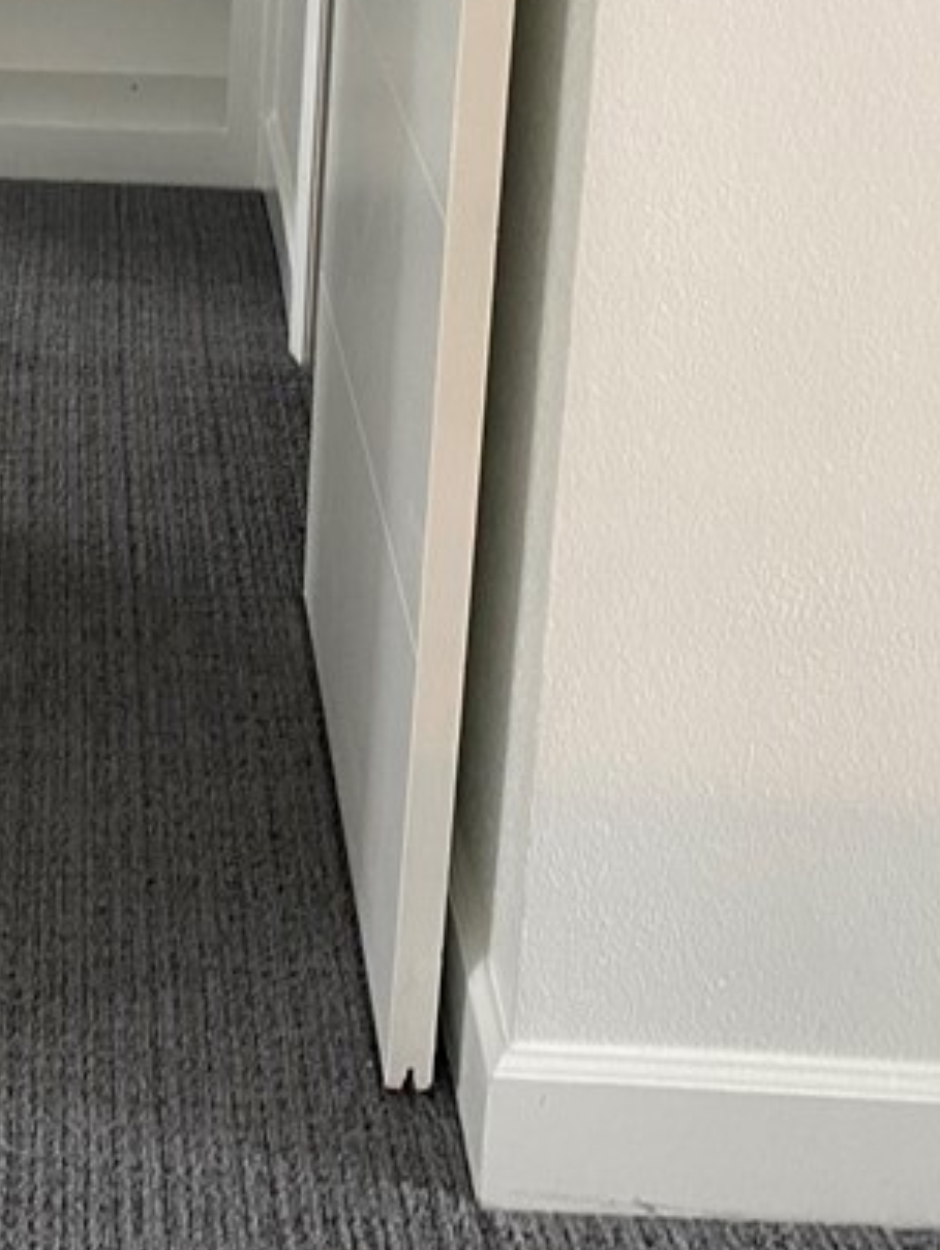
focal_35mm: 66
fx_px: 2386
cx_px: -127
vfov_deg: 27.4
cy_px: -47
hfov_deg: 21.0
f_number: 1.8
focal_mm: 4.25
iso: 125
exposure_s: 1/60
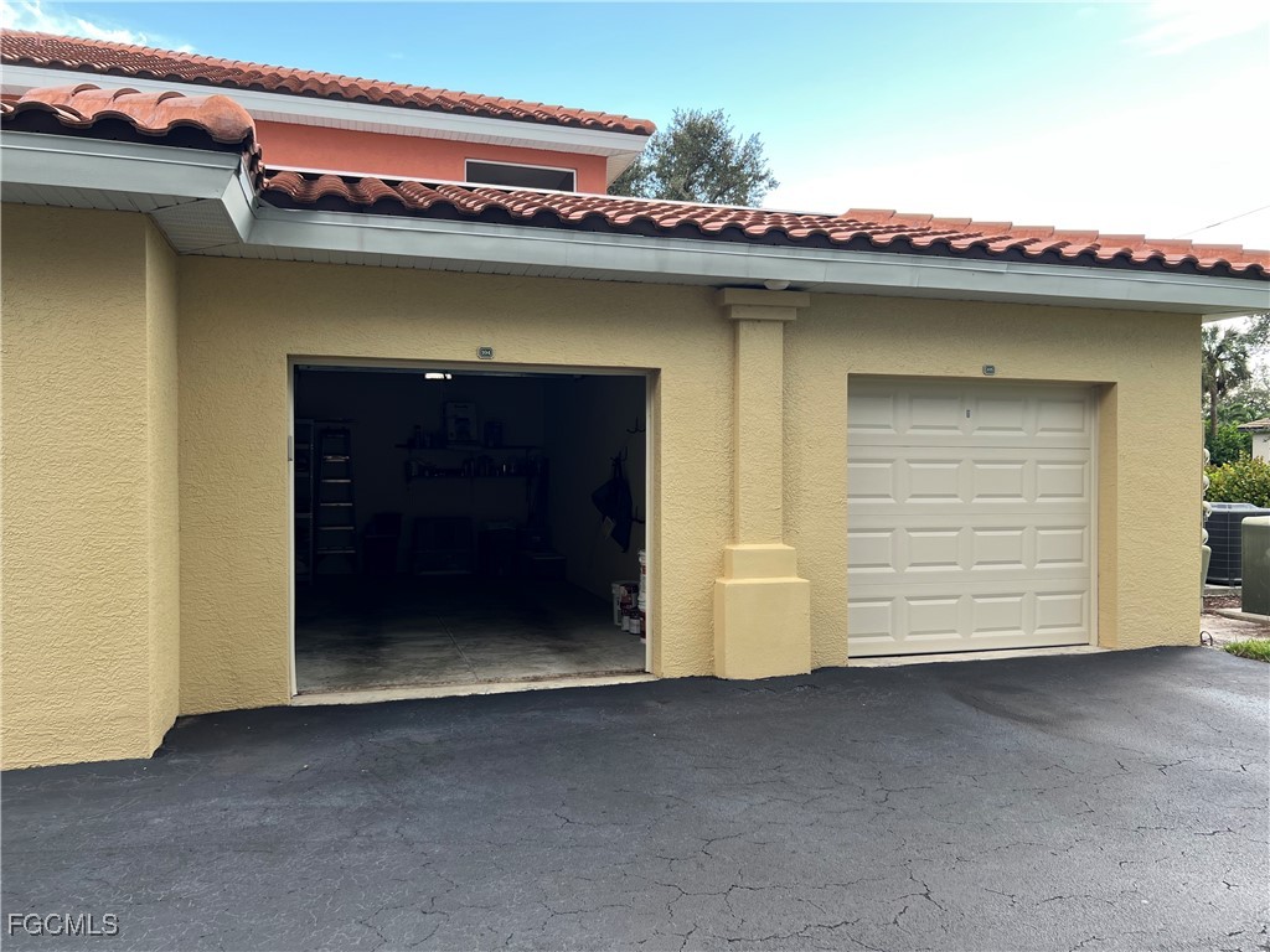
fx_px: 954
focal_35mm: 26
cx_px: 635
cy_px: 476
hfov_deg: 67.3
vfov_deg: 53.1
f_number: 1.5
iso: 40
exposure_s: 1/187
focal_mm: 5.7
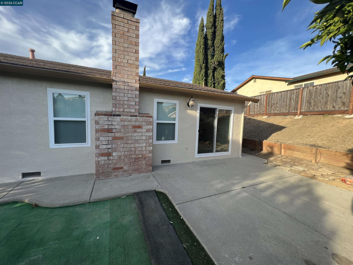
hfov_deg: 106.2
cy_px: 132
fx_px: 133
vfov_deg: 89.9
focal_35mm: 13
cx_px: 176
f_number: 1.8
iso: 32
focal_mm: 1.57
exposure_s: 1/342
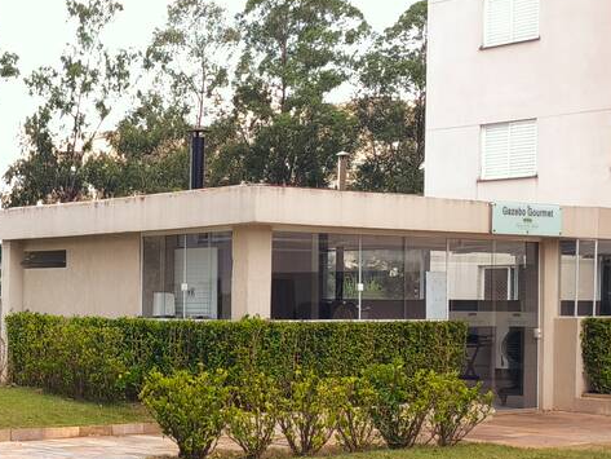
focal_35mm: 70
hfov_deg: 22.9
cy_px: 327
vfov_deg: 20.9
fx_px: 1236
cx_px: -288
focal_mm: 6.57
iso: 50
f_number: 1.6
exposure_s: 1/25
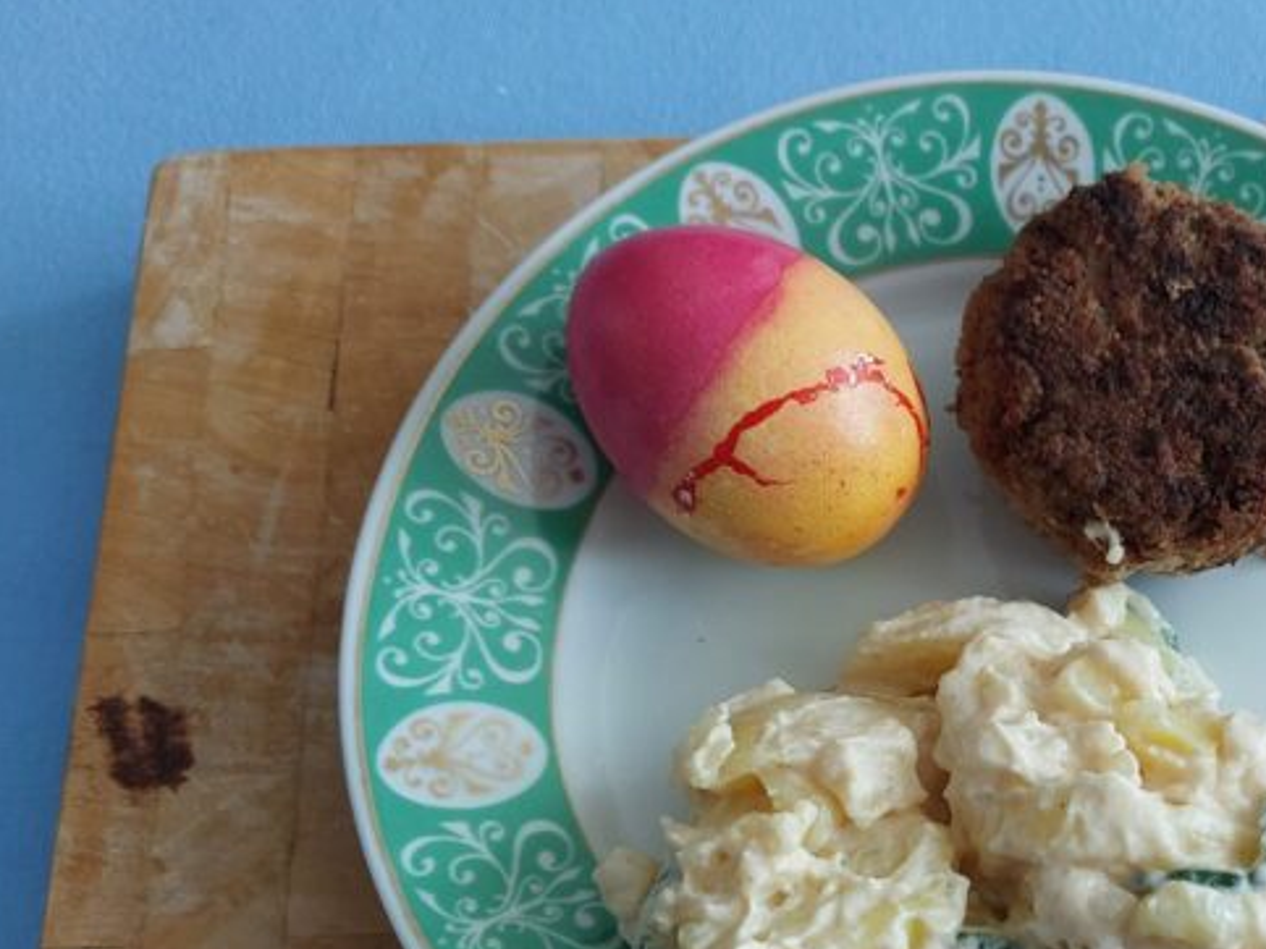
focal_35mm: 53
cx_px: 1193
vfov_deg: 27.0
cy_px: 768
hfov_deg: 33.8
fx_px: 1938
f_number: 1.8
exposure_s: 1/50
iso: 160
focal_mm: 5.23
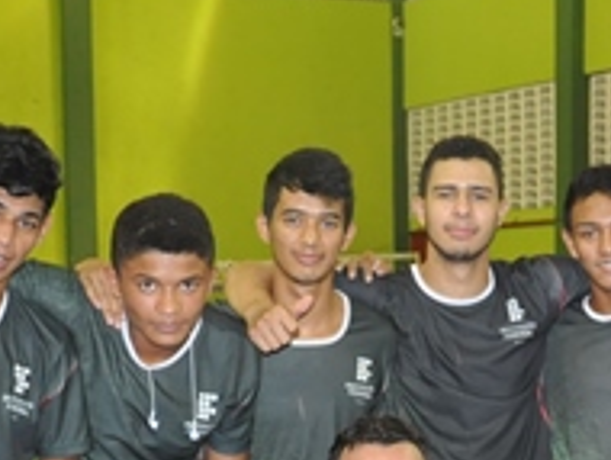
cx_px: 482
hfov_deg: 17.9
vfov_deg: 13.0
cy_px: 664
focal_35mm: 109
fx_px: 1926
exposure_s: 1/60
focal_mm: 18
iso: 800
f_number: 3.5
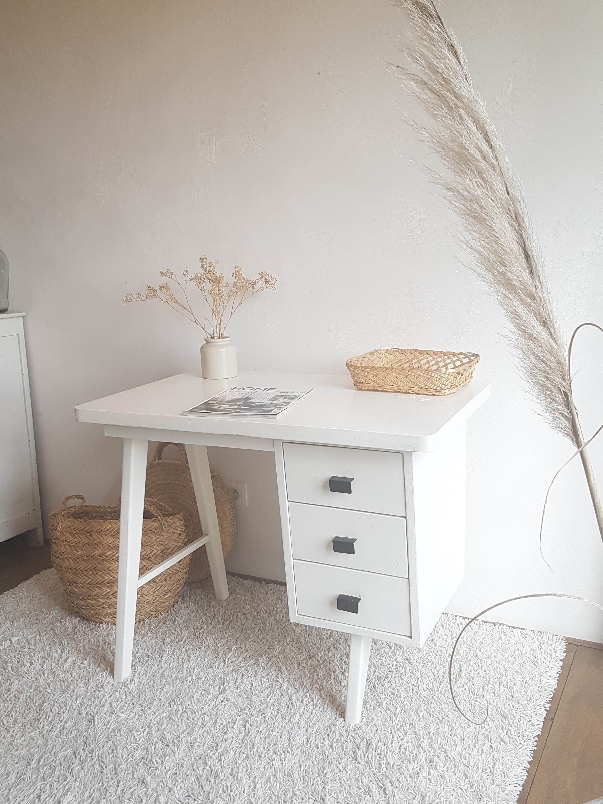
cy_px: 402
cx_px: 302
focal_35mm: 26
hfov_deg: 53.1
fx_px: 604
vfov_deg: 67.3
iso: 80
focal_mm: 4.2
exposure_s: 1/100
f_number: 1.7
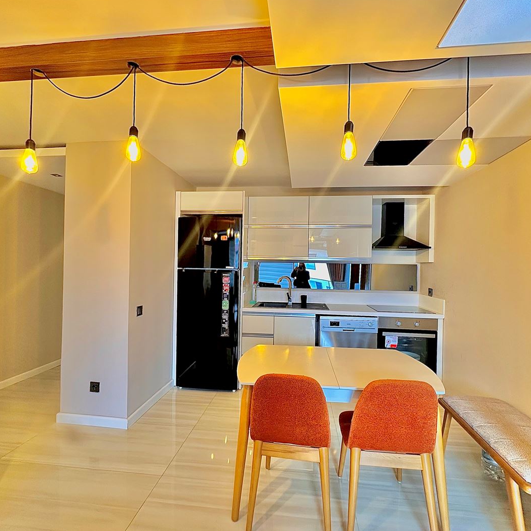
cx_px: 266
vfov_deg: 84.0
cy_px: 267
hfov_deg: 84.0
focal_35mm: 17
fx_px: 295
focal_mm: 2.22
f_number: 2.2
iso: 200
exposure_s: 1/50
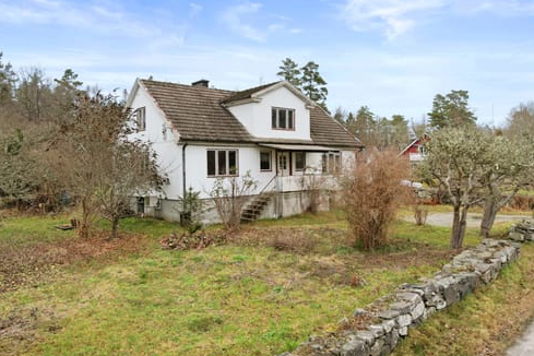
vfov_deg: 47.9
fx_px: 400
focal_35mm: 27
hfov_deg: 67.3
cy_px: 168
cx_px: 245
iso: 100
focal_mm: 8.38
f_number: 2.8
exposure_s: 1/180
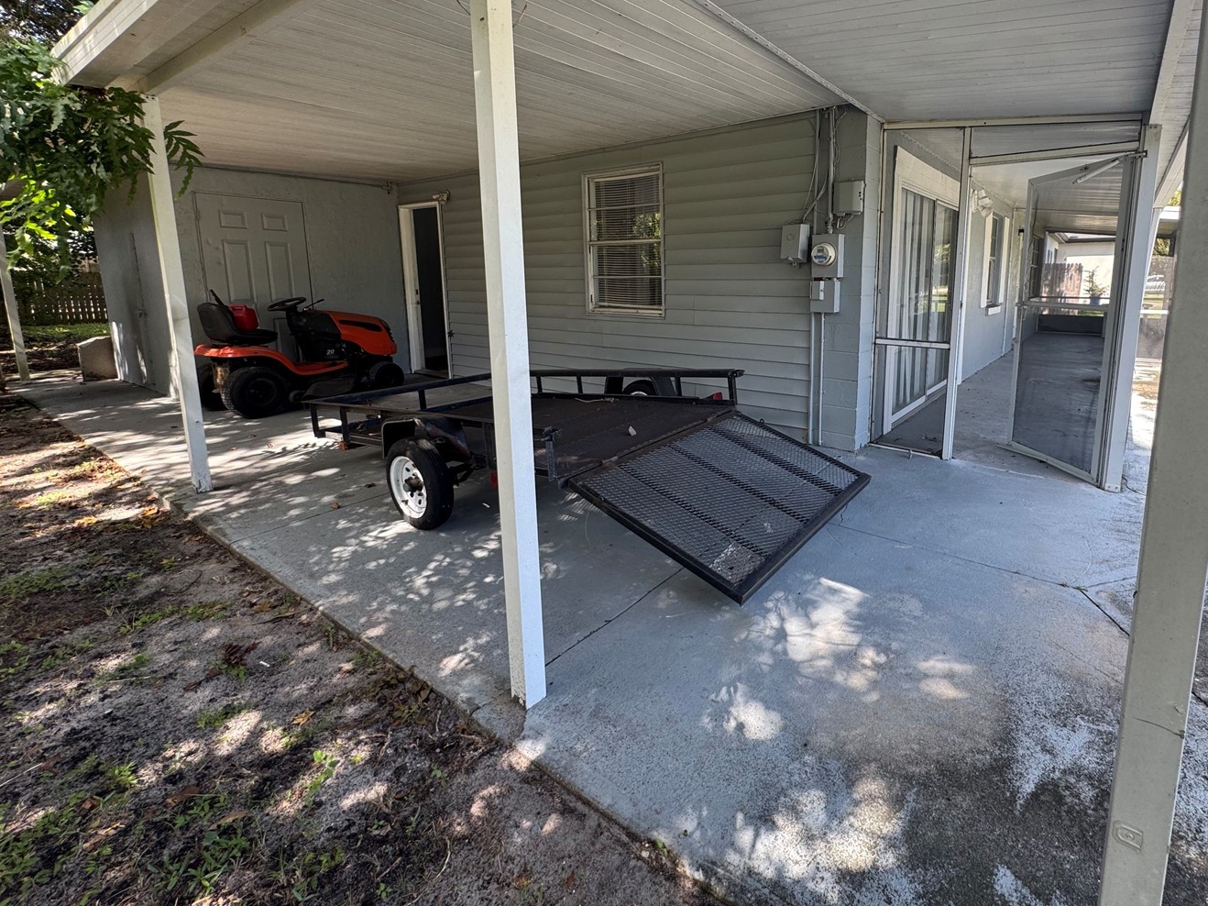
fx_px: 593
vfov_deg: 74.0
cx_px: 724
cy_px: 369
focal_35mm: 17
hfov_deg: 89.9
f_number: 2.2
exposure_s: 1/99
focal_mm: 2.22
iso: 50
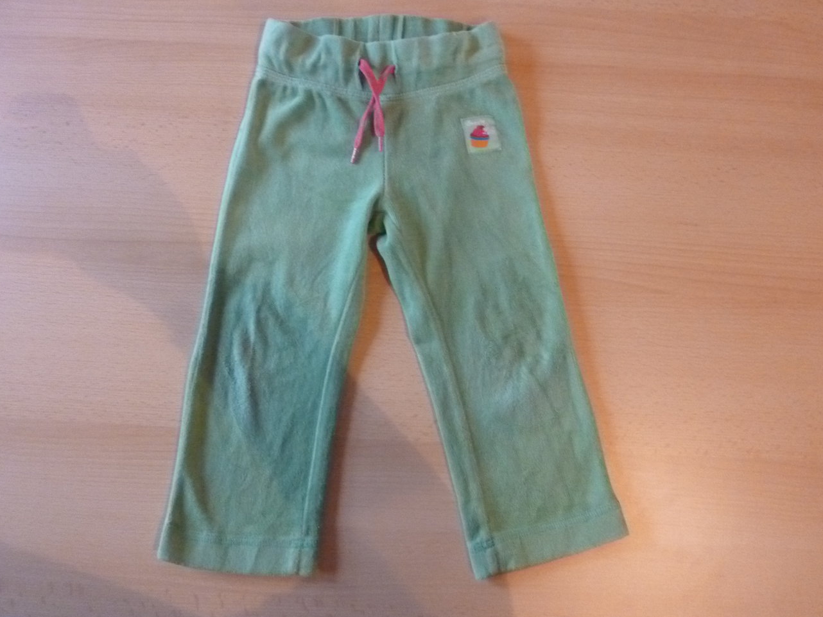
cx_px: 412
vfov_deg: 53.0
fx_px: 618
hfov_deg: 67.3
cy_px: 305
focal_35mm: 26
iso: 800
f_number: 3.3
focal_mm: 4.5
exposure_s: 1/15
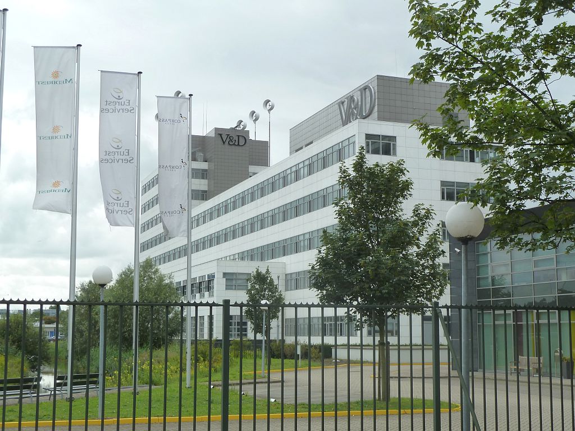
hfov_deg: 36.8
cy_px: 216
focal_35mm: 52
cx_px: 288
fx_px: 864
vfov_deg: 28.0
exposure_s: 1/200
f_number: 3.8
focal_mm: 8.5
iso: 125
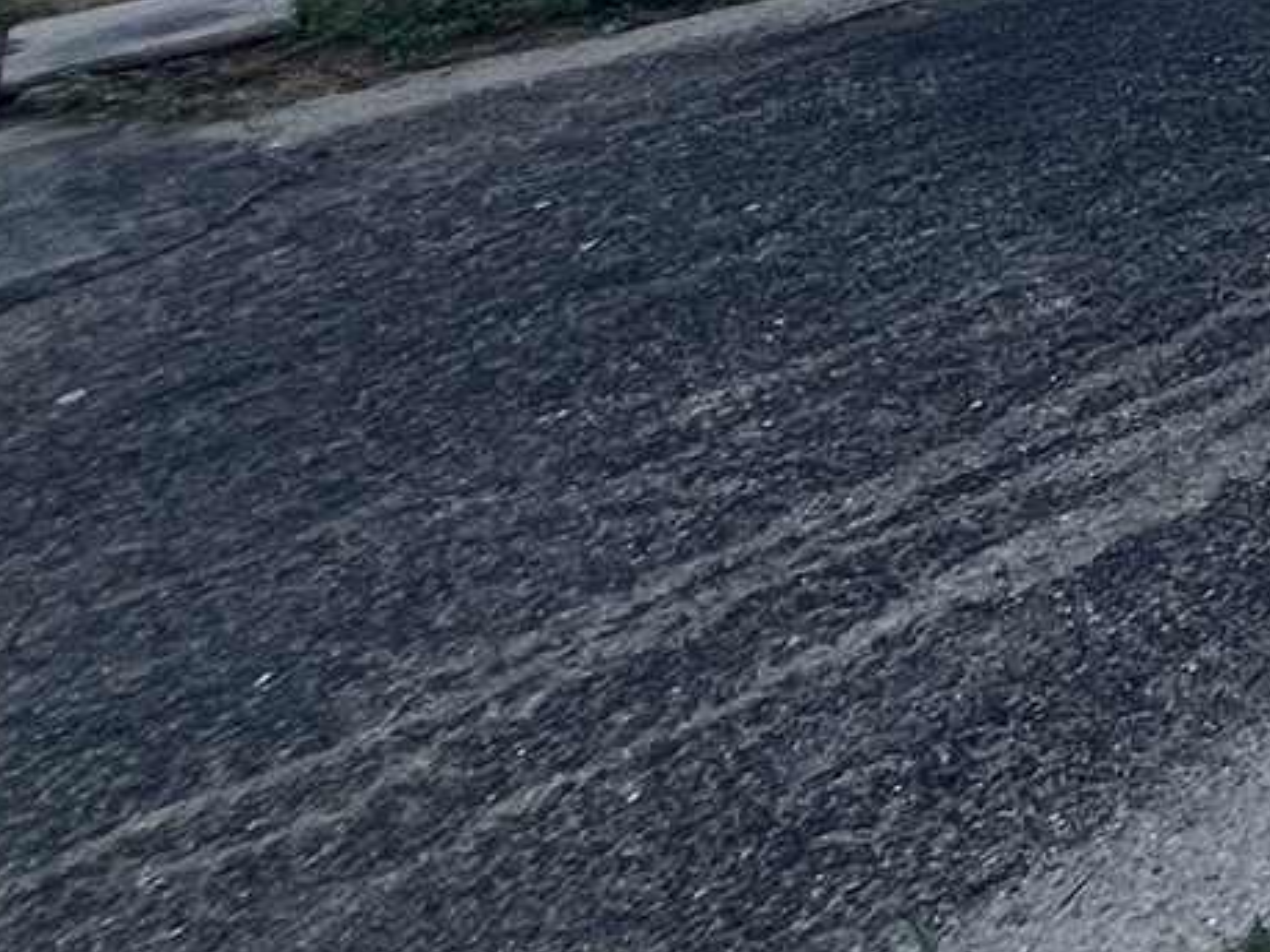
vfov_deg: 17.8
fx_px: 2127
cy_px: -941
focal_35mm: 58
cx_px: 2487
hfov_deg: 19.7
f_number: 1.8
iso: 32
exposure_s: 1/1220
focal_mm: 1.57
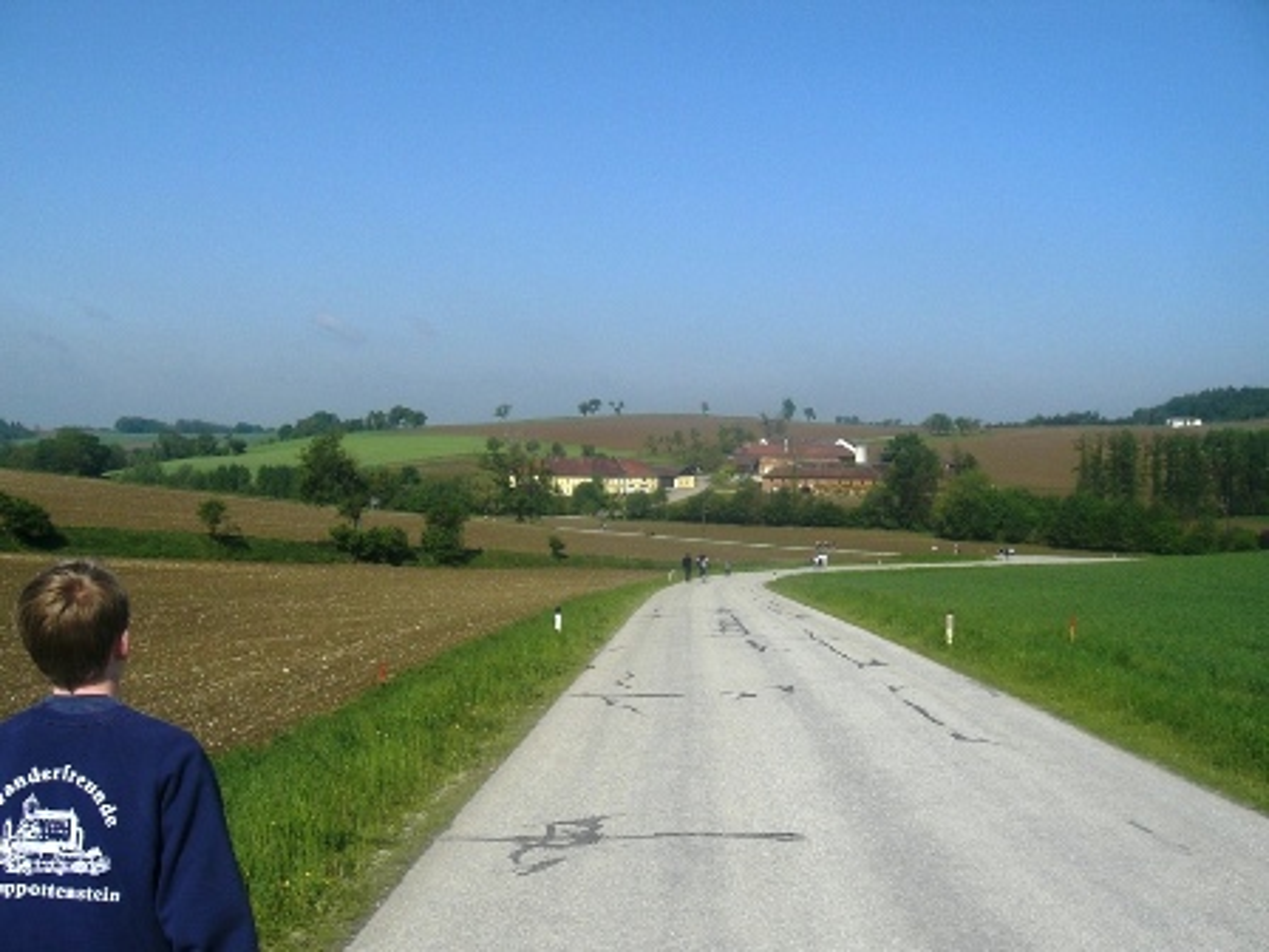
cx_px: 634
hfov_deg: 49.0
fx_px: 1393
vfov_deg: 37.7
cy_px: 476
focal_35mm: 38
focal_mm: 6.3
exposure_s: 1/1000
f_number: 4.4
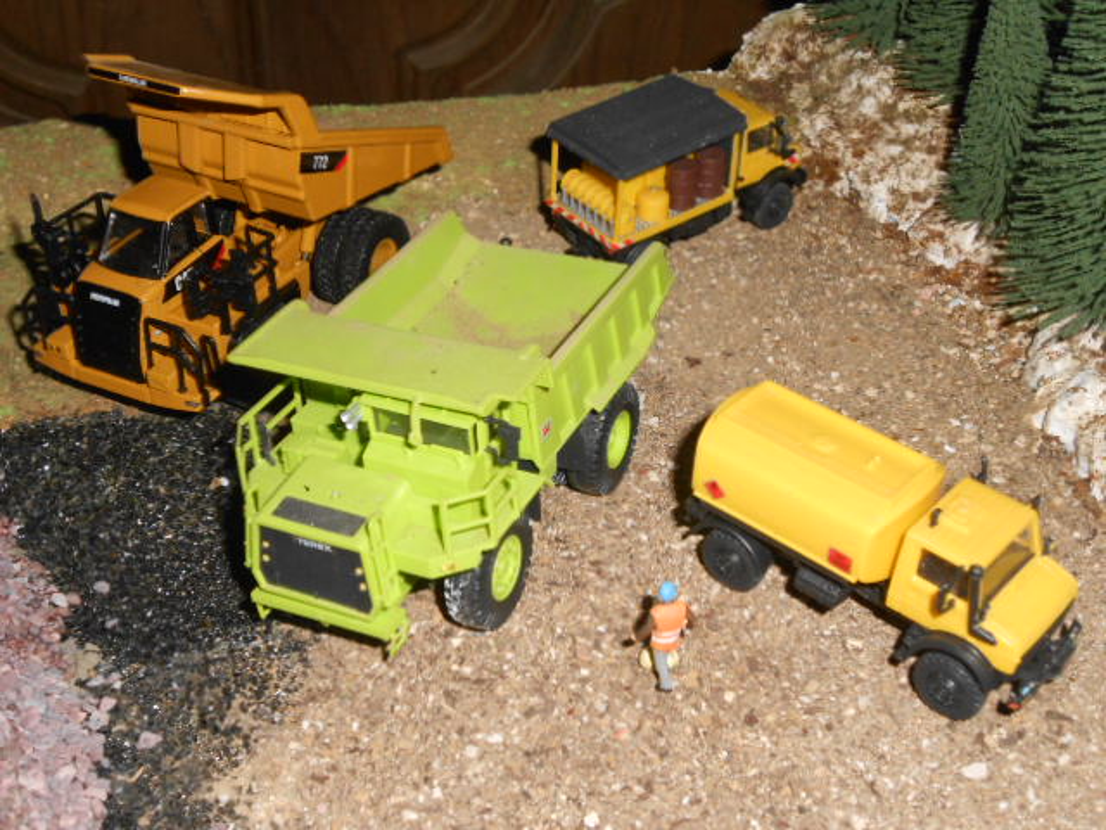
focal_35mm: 49
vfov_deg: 29.7
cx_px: 553
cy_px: 415
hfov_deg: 38.9
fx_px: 1566
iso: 320
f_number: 15.2
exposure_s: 1/60
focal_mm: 8.8
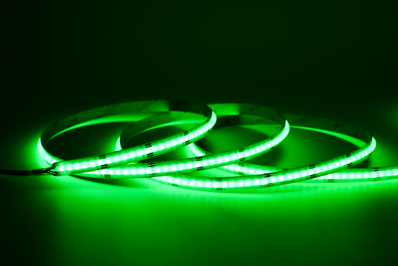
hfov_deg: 35.6
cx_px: 199
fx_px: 619
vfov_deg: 24.2
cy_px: 133
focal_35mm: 56
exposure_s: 1/125
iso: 50
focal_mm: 56
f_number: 10
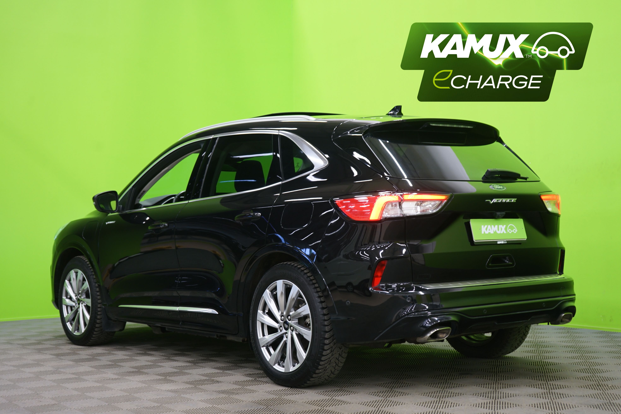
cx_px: 310
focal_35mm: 53
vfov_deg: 25.5
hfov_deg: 37.5
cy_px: 207
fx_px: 914
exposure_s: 1/5
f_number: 5
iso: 400
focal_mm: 53
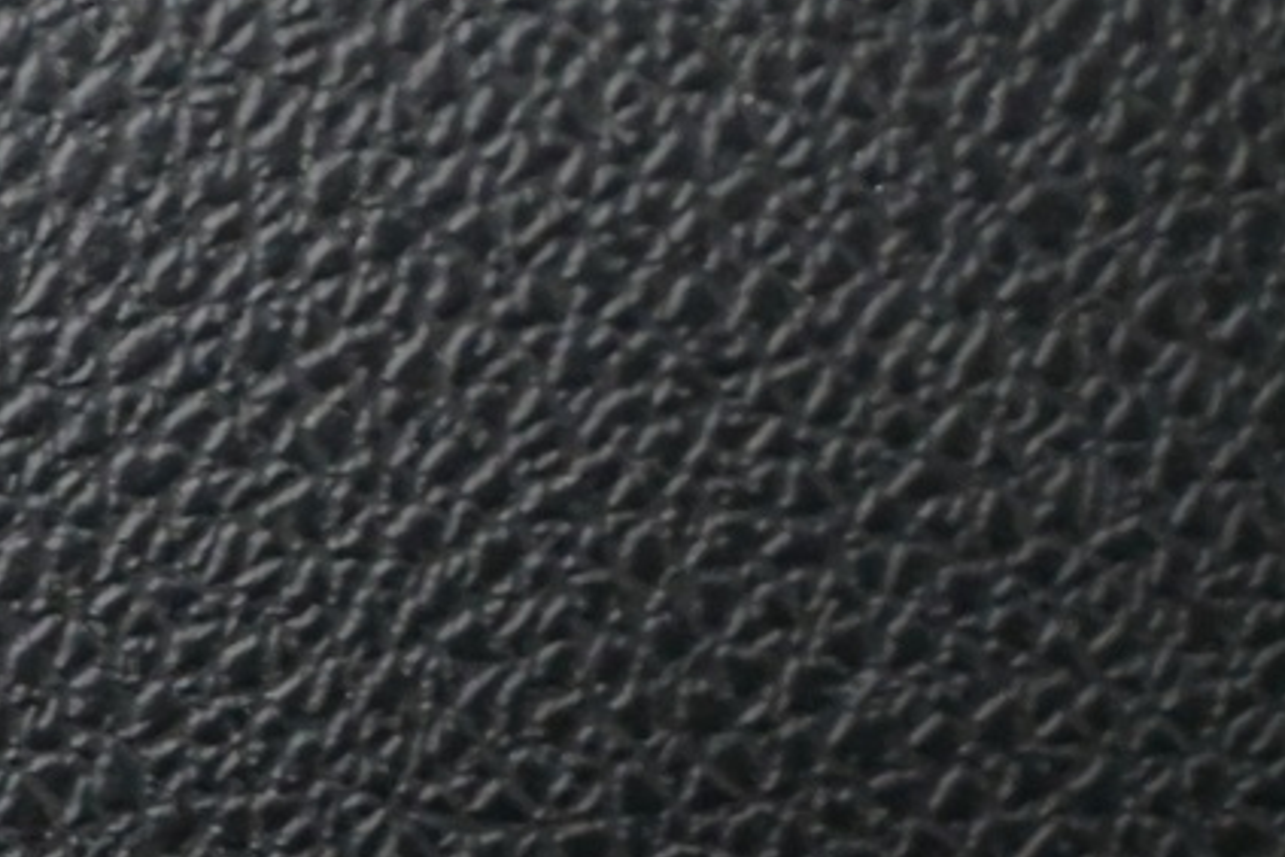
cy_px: 328
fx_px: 5028
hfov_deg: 13.1
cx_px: -1054
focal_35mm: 141
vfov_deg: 9.7
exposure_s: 1/40
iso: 5000
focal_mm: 24.5
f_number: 4.2
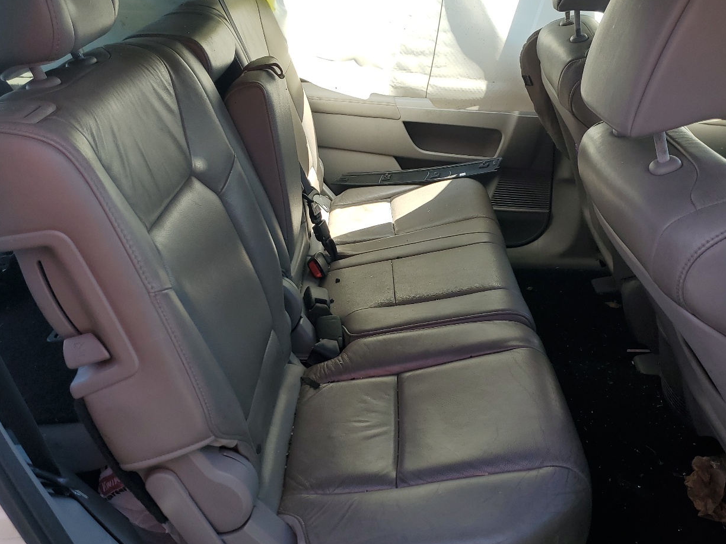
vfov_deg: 41.8
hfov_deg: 53.9
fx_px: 713
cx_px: 384
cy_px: 280
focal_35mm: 34
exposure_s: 1/476
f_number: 1.5
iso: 50
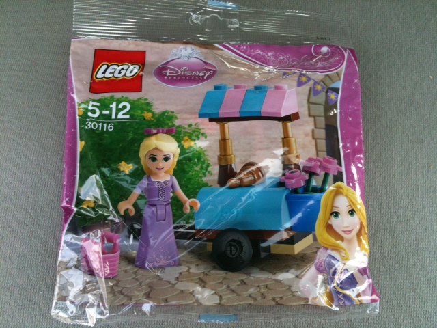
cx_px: 218
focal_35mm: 35
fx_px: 442
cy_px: 164
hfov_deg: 52.6
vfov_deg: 40.7
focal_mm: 3.85
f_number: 2.8
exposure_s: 1/120
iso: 80
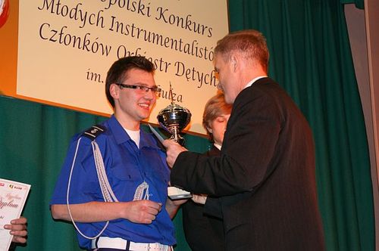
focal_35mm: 82
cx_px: 190
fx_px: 867
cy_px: 126
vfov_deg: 16.5
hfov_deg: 24.6
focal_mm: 55
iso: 400
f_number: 5.6
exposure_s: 1/80
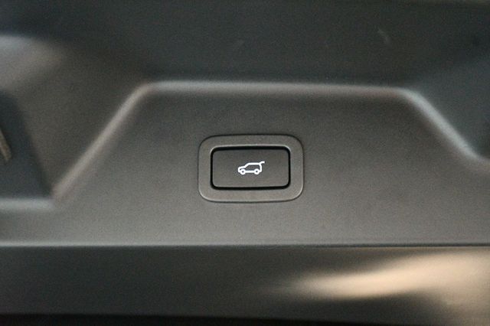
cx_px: 245
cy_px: 163
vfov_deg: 18.9
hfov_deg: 28.1
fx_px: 979
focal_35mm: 72
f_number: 4.5
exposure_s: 1/40
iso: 12800
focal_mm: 48
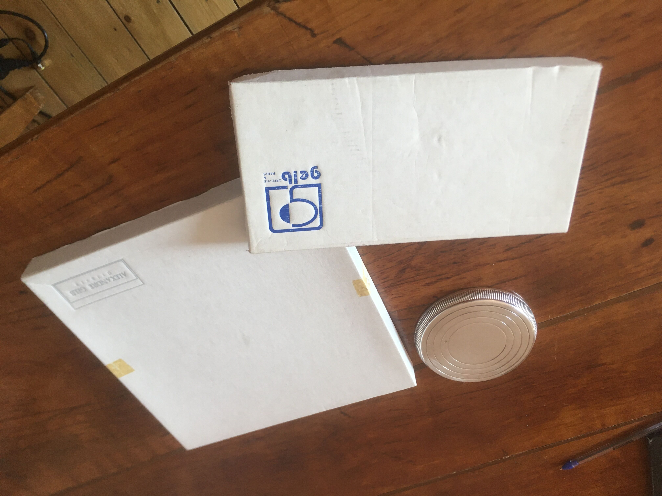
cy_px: 248
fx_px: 555
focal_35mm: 29
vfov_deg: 48.2
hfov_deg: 61.7
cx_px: 331
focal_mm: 4.15
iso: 50
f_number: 2.2
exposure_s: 1/33
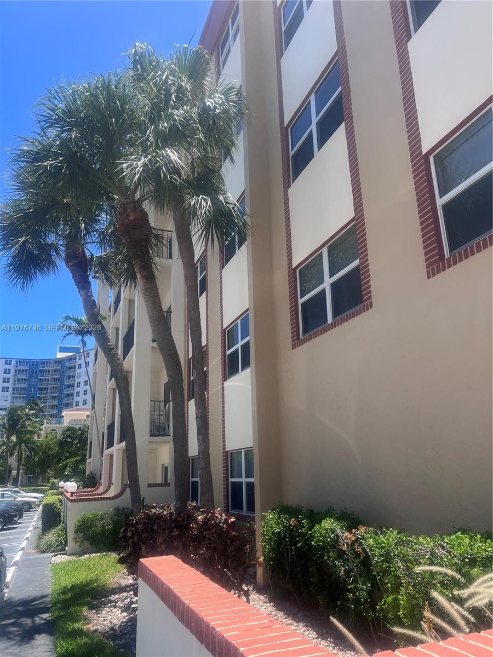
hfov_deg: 53.1
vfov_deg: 67.3
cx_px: 246
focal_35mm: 26
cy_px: 328
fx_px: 494
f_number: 1.5
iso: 50
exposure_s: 1/2299
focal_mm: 5.7
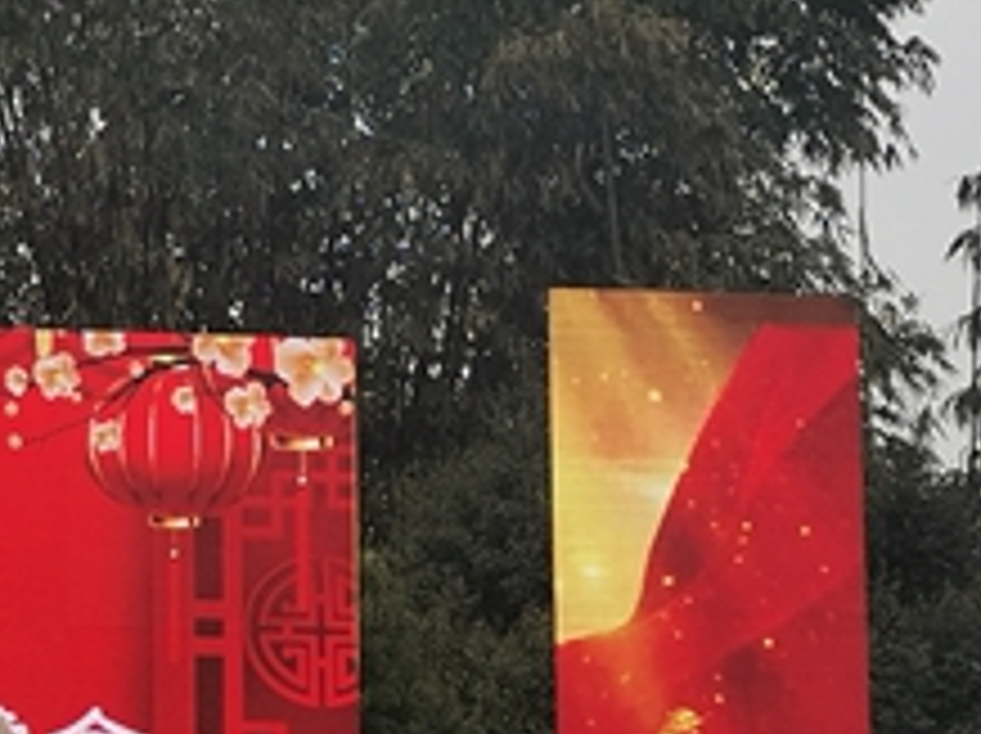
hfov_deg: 12.6
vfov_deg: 9.7
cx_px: -230
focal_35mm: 153
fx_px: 4331
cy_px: 414
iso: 50
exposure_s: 1/302
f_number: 1.8
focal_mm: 4.75
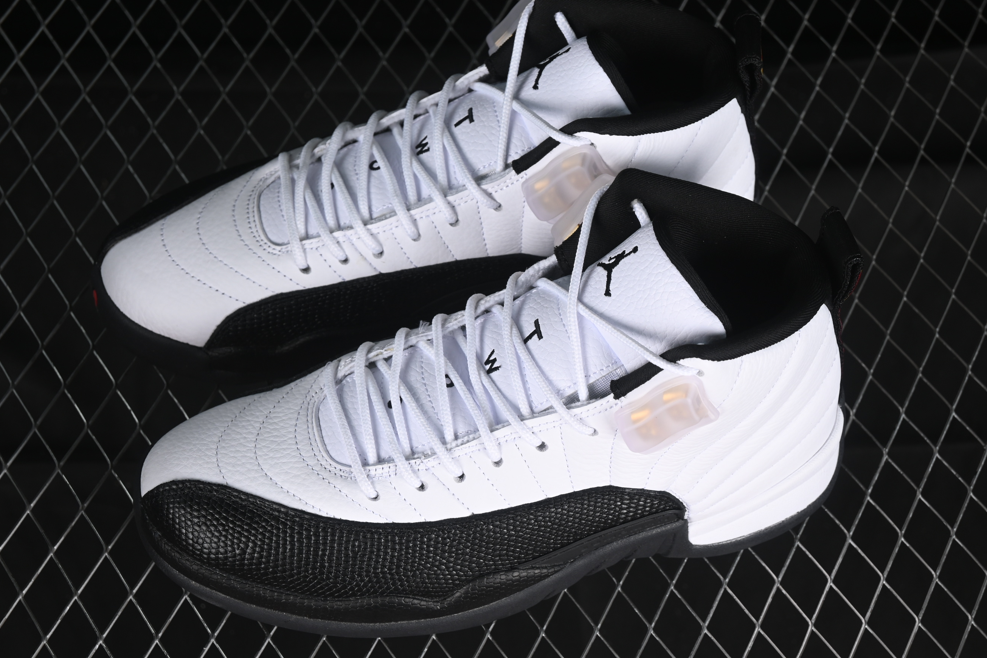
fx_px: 2193
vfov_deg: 17.1
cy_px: 325
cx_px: 480
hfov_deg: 25.4
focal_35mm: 80
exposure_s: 1/60
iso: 160
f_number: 7.1
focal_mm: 50
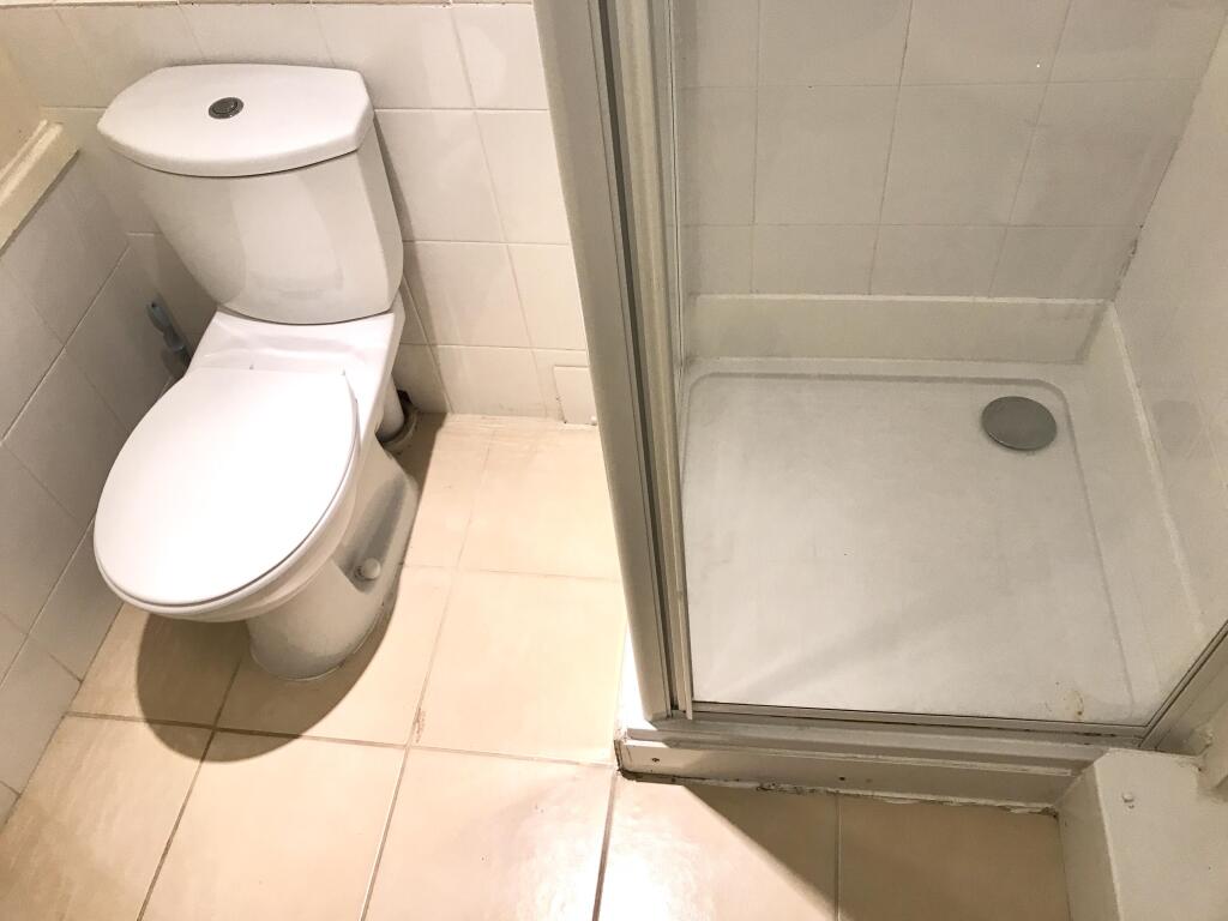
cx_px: 614
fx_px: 993
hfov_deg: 63.4
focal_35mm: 28
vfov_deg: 49.7
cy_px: 460
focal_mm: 3.99
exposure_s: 1/20
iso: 32
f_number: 1.8
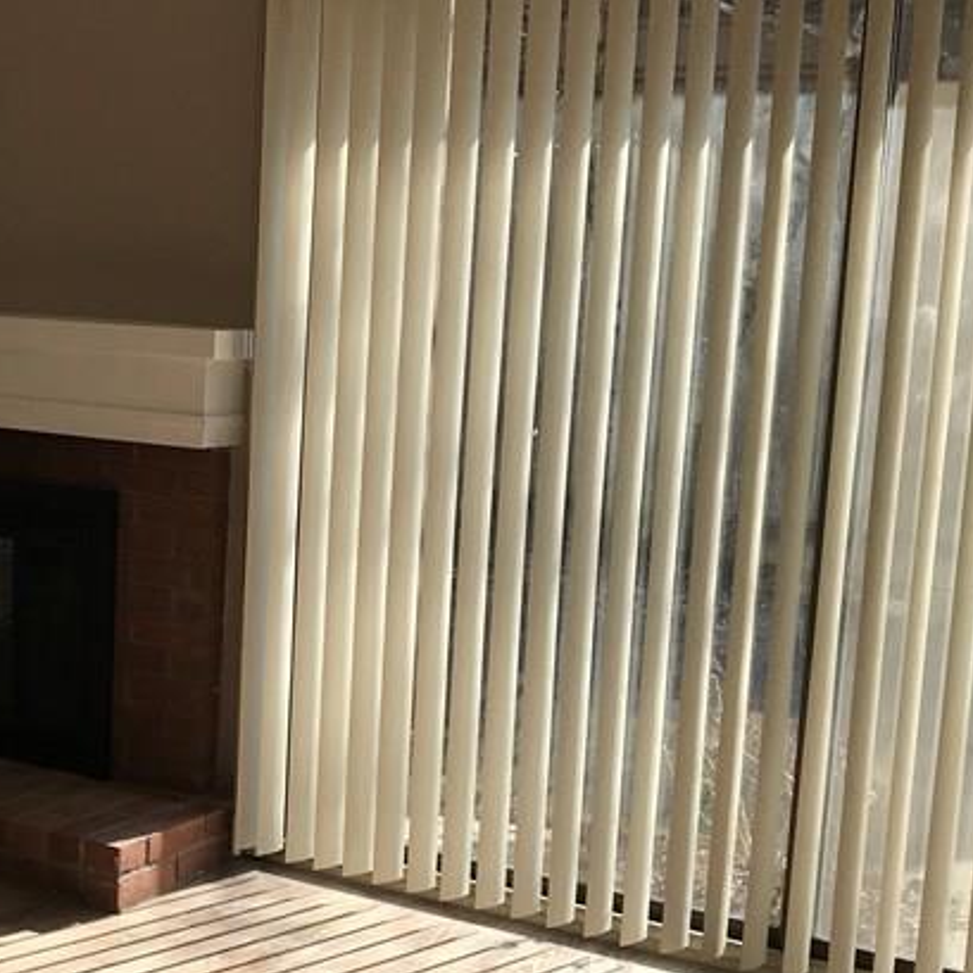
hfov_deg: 27.2
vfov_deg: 27.6
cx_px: 190
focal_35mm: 62
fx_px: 1972
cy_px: 604
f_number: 1.8
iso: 20
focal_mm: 3.99
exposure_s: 1/760
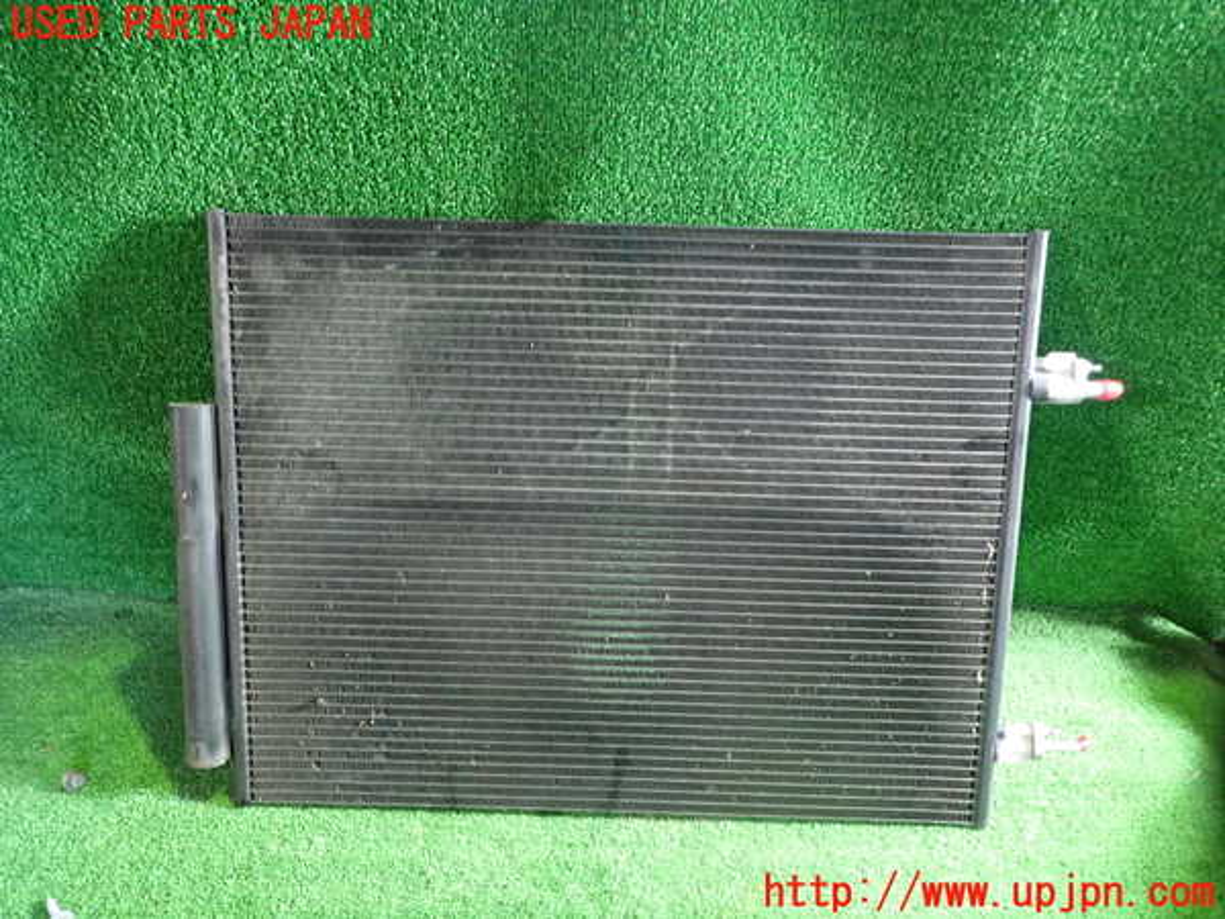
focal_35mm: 25
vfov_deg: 54.9
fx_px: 885
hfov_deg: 69.4
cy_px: 460
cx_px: 612
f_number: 2
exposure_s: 1/30
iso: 640
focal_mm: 4.5
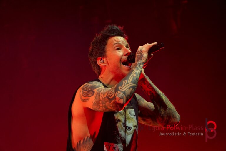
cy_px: 76
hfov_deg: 10.9
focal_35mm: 189
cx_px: 113
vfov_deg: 7.3
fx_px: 1186
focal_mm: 126
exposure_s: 1/200
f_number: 5.6
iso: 1250
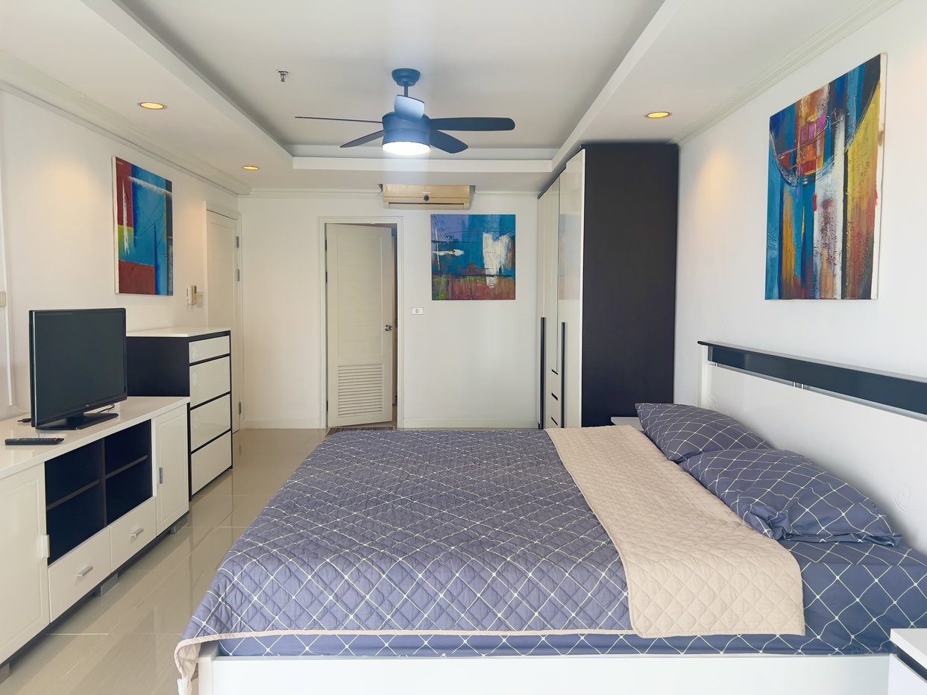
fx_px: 696
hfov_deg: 67.3
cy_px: 348
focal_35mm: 26
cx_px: 464
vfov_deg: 53.1
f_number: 1.5
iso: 80
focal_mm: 5.7
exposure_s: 1/50
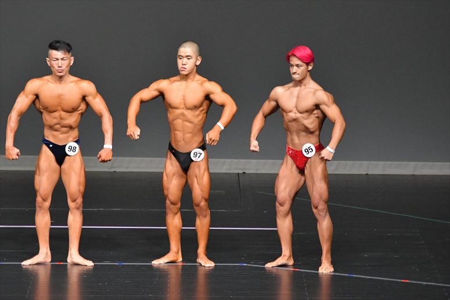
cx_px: 225
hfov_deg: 6.5
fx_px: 3936
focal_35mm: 315
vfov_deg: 4.4
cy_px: 150
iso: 5000
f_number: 5.6
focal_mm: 210
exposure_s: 1/400
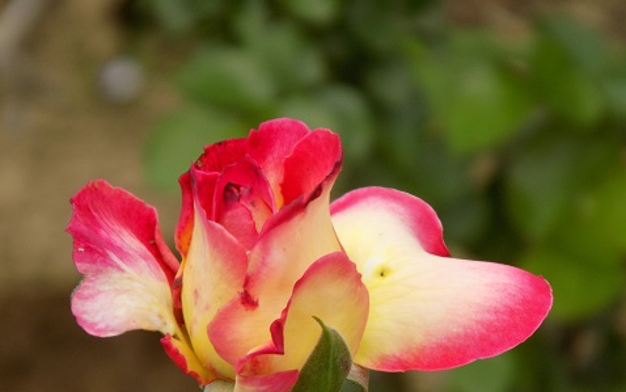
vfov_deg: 2.1
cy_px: 223
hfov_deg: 3.4
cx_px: 313
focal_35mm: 623
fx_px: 10631
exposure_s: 1/125
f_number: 5.9
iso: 125
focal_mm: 104
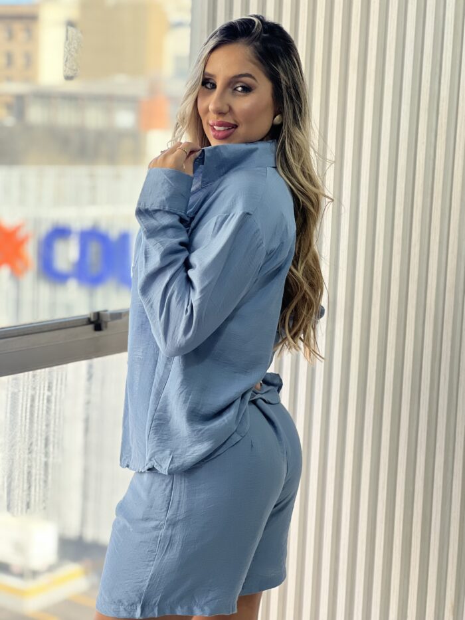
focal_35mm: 77
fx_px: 1379
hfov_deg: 19.1
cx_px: 232
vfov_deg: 25.3
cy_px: 310
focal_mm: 9
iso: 64
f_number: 2.8
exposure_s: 1/120
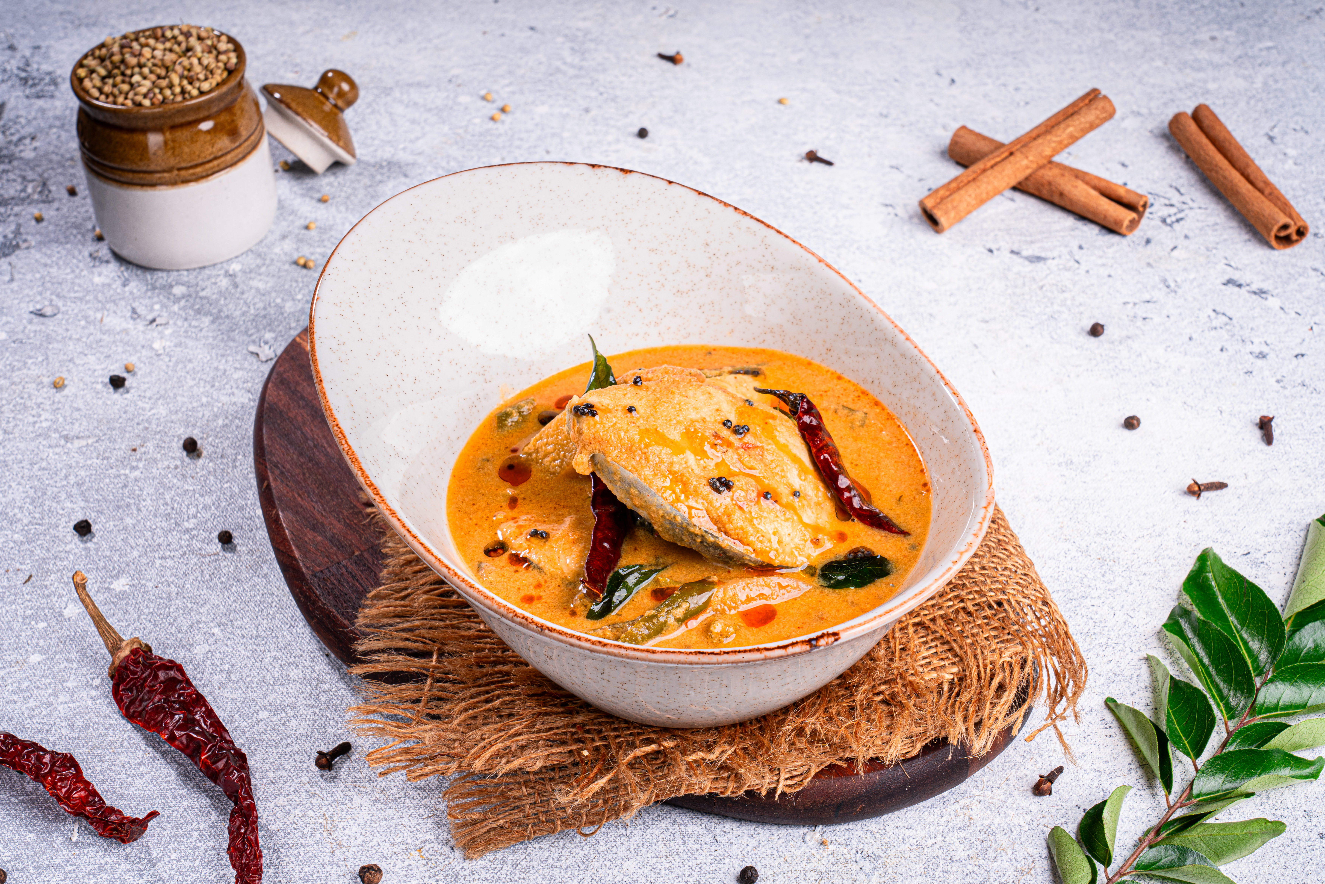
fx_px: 1987
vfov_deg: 25.1
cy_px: 442
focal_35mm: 54
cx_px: 662
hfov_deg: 36.9
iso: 100
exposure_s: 1/160
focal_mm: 54
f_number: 16
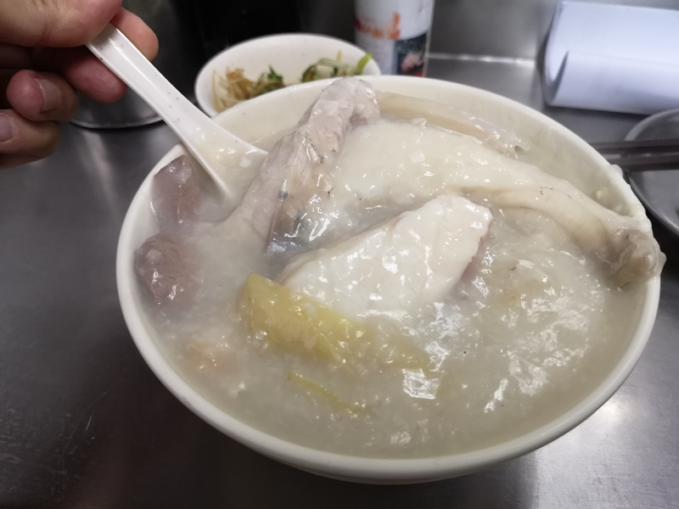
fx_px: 530
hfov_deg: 65.3
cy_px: 254
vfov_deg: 51.4
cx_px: 340
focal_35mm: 27
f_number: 1.8
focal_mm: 3.95
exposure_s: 1/33.3
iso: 250
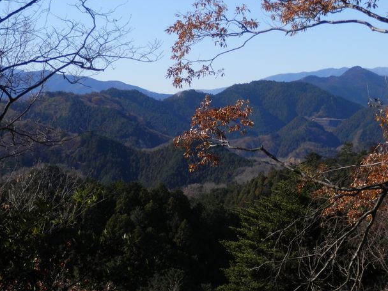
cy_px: 144
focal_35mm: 87
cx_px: 245
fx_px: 975
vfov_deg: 17.0
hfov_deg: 22.5
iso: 80
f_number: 4.4
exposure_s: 1/500
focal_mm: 11.9
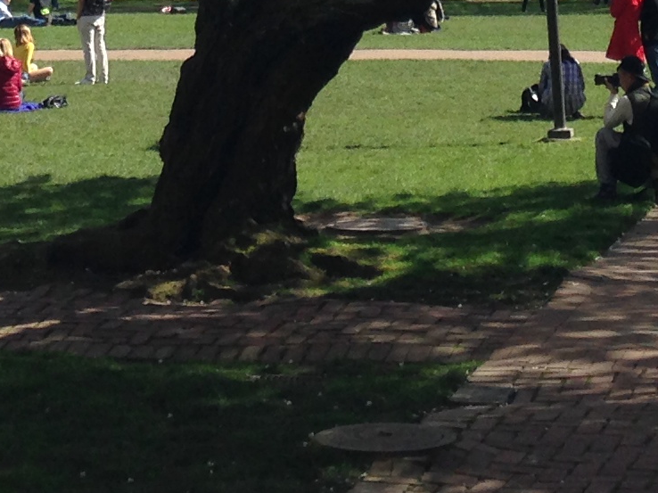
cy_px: -462
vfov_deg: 9.5
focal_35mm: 146
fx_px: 2774
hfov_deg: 13.5
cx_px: 317
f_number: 2.4
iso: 50
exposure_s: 1/1232
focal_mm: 4.12
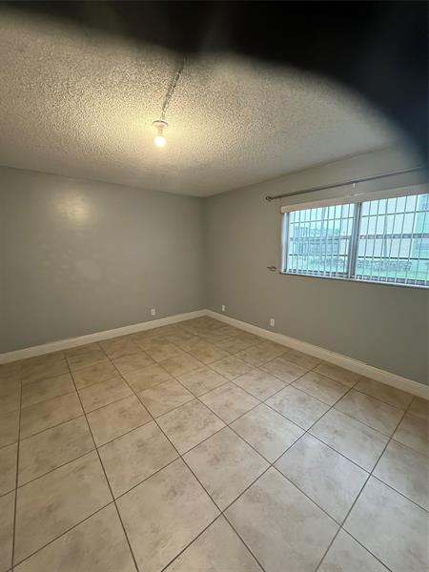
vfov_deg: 102.1
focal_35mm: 14
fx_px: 231
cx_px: 214
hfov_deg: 85.7
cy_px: 286
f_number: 2.2
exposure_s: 1/120
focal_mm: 2.22
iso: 500
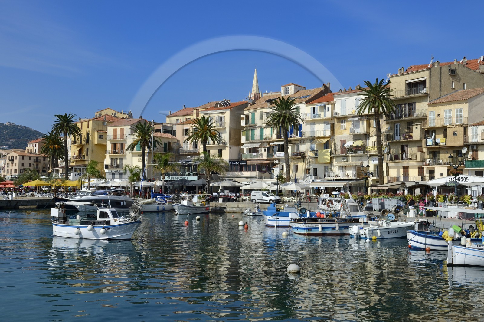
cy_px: 161
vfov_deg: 33.3
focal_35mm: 40
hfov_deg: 48.5
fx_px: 537
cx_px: 242
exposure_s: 1/200
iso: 200
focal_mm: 40
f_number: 16
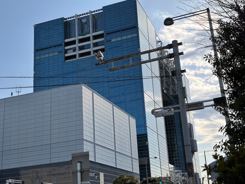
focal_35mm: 52
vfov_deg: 28.0
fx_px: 368
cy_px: 92
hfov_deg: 36.8
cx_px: 122
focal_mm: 5.96
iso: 32
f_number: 1.6
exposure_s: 1/5814
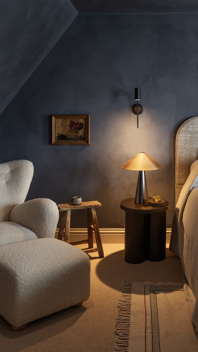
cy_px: 176
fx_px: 317
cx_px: 115
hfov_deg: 34.6
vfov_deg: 58.0
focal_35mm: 34
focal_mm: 32
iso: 100
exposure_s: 1/2
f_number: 5.6
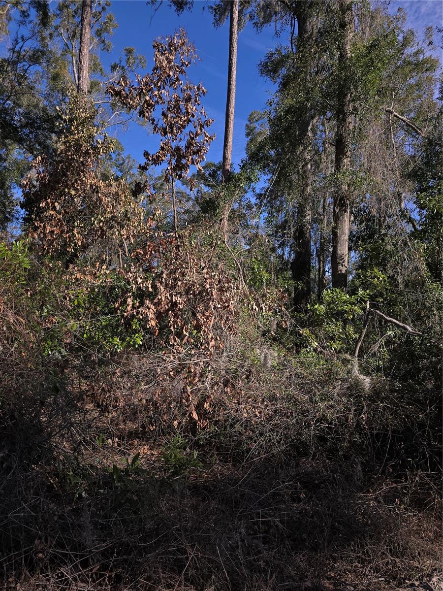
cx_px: 222
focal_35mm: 23
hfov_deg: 58.9
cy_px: 296
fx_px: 392
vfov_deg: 73.9
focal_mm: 6.3
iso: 12
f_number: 1.7
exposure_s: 1/657
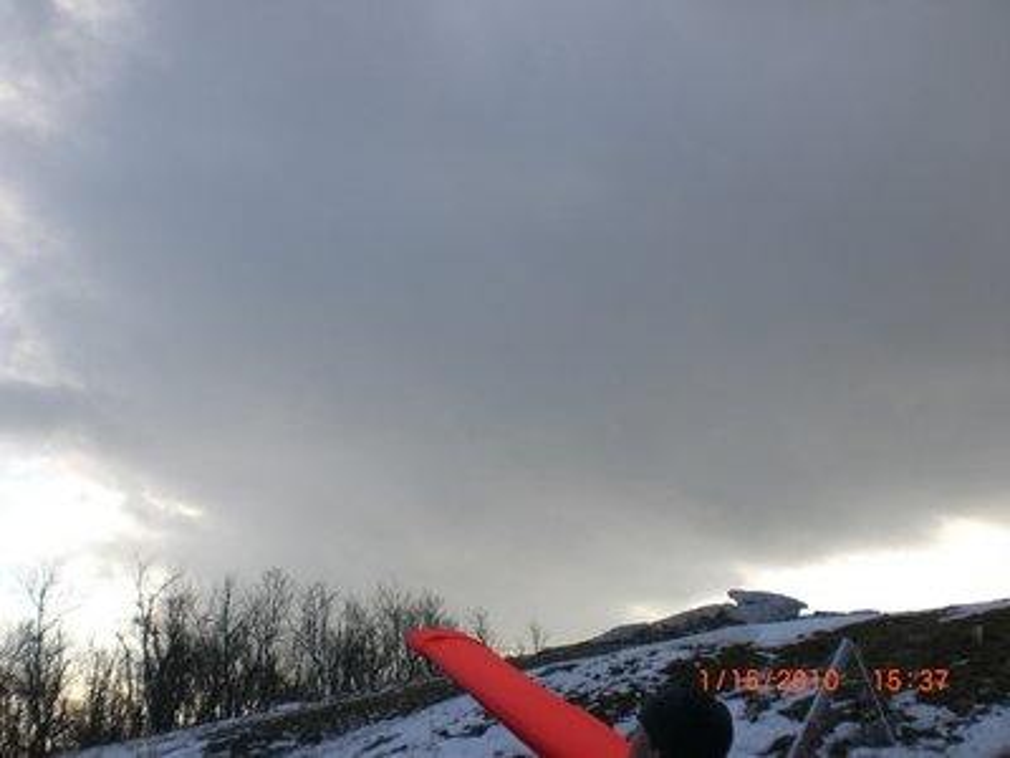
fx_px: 1109
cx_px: 505
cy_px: 379
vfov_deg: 37.7
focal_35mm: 38
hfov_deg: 49.0
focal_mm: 6.3
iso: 50
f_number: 4.4
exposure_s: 1/320
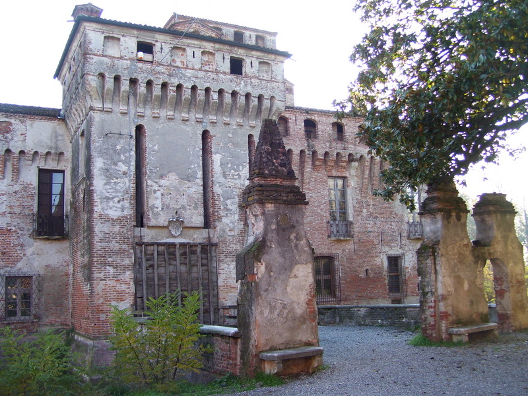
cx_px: 264
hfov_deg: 50.1
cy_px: 198
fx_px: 564
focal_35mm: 37
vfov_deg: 38.7
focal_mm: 6
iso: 80
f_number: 2.7
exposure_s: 1/125
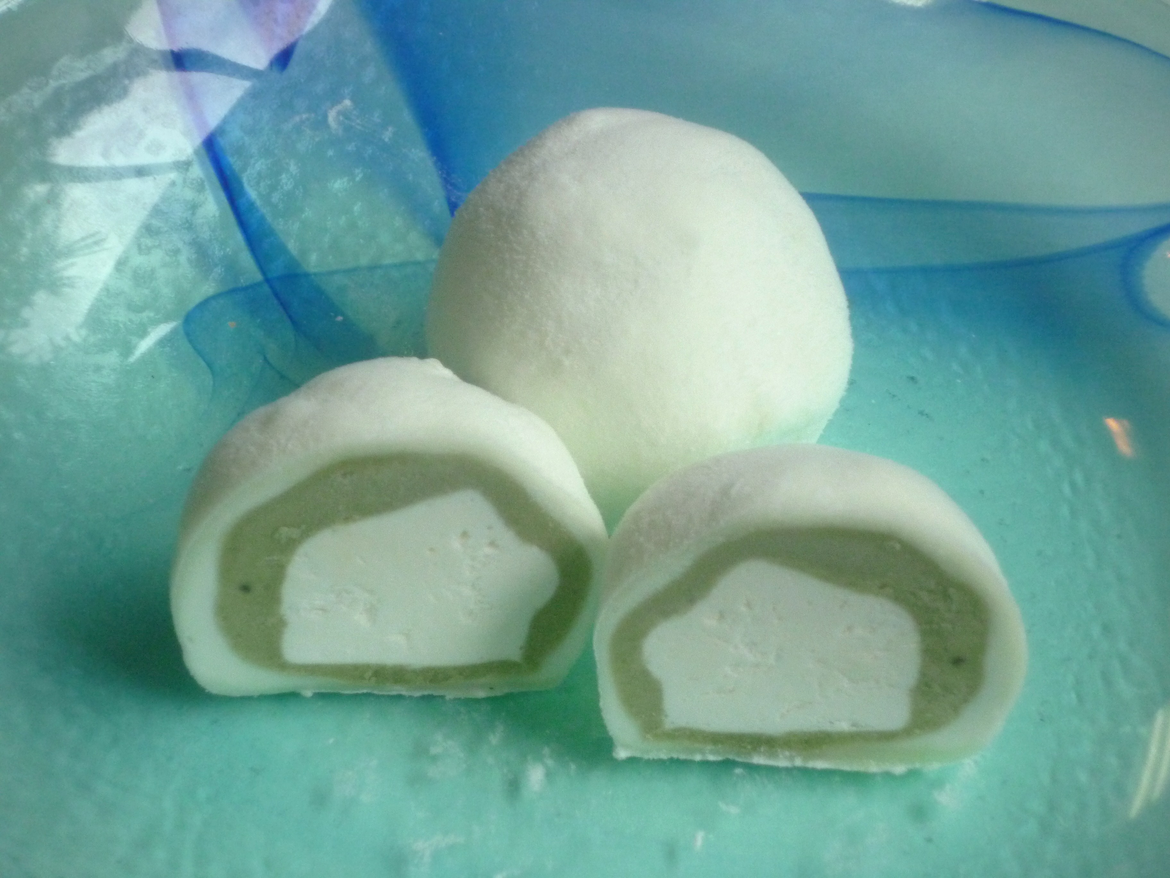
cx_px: 585
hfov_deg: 19.6
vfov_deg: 14.8
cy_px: 439
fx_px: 3380
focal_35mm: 100
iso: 400
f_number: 5.6
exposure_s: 1/80
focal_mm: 17.6
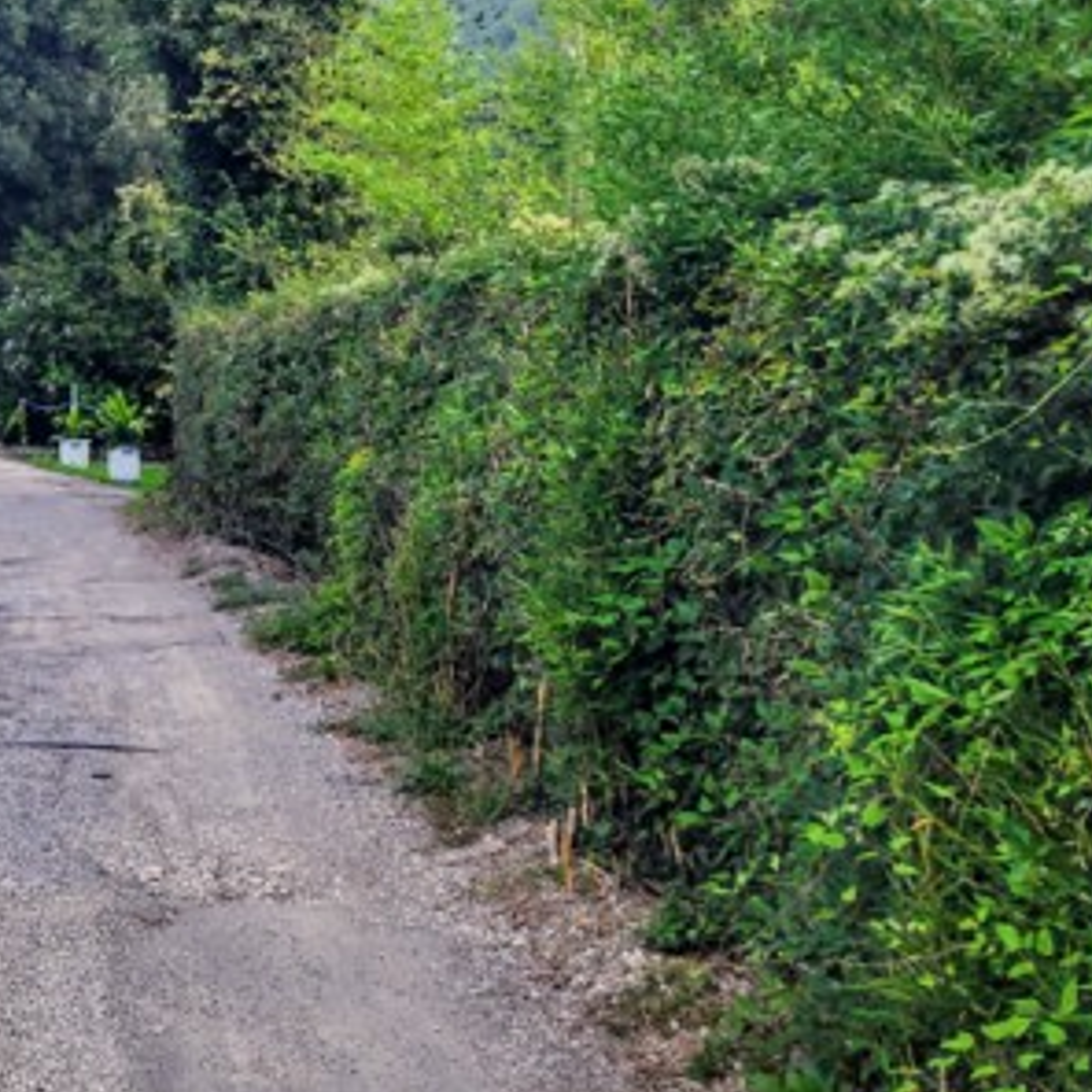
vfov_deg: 30.3
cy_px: 203
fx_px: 1963
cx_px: -92
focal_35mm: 55
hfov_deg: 28.4
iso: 64
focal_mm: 6.4
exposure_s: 1/180
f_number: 1.8
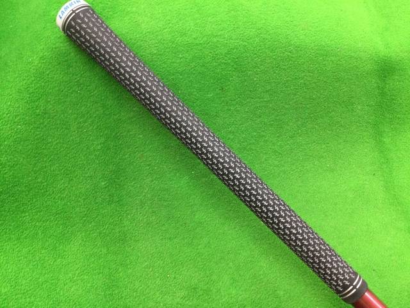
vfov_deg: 45.4
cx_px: 205
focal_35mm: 31
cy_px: 154
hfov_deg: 58.4
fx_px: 367
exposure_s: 1/30
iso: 125
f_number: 2.4
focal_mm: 3.3
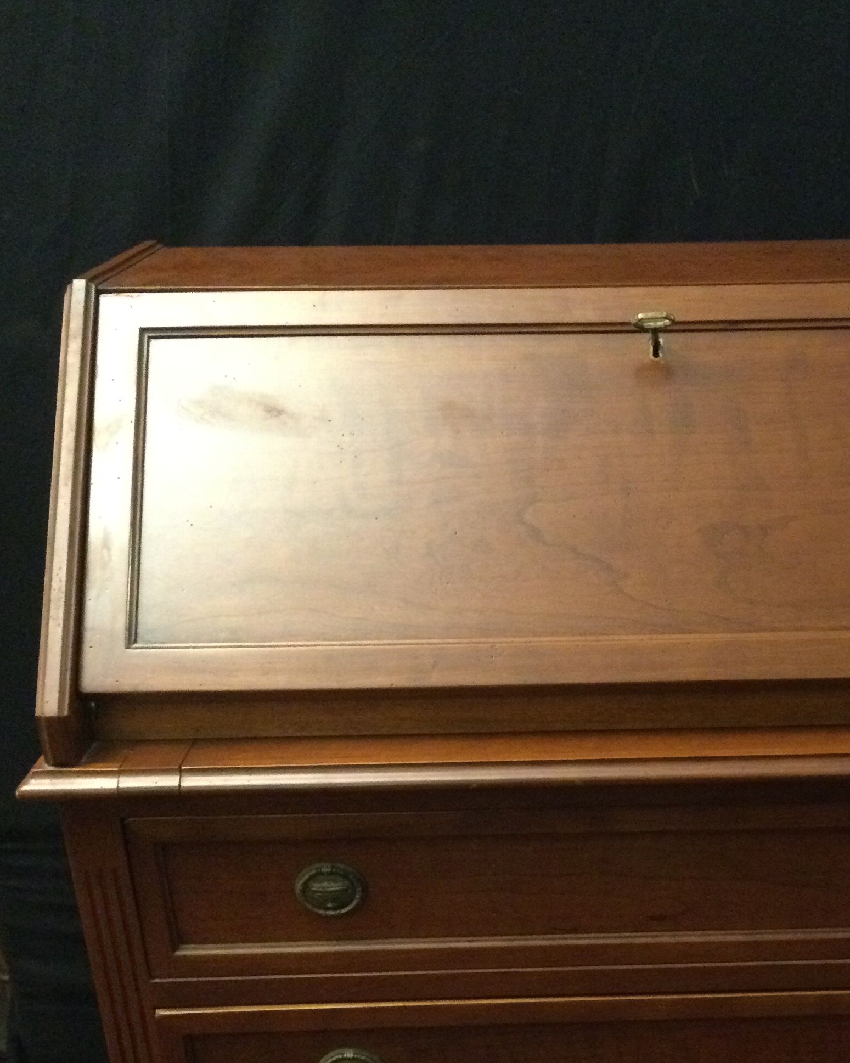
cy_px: 840
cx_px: 660
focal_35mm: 51
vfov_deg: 35.6
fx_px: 1604
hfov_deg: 29.1
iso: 500
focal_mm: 3.3
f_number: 2.4
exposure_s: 1/17
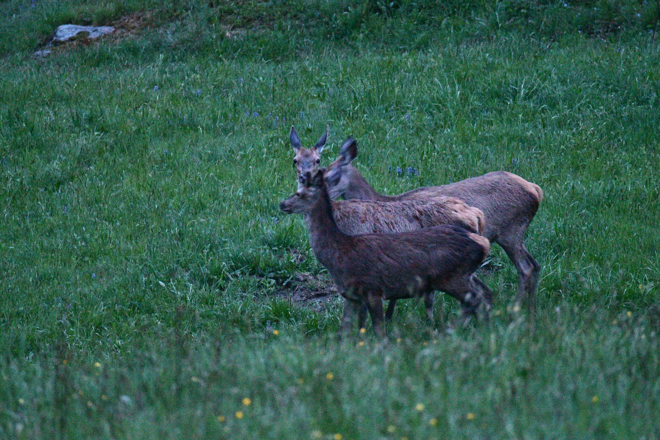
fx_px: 10999
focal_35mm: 600
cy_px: 220
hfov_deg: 3.4
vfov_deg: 2.3
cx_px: 330
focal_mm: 300
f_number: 5.6
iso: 12800
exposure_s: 1/50
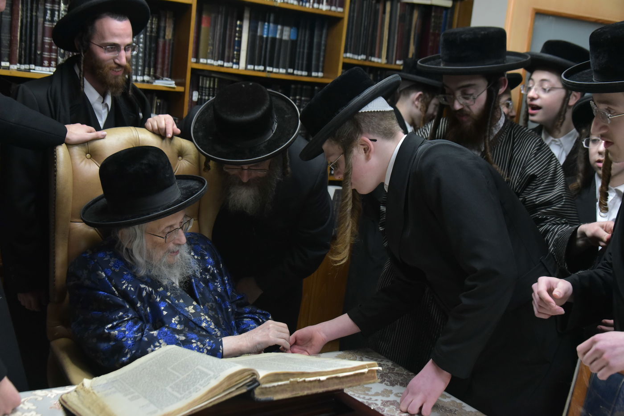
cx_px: 312
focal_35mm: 40
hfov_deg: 48.5
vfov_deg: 33.4
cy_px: 208
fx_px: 693
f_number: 5.6
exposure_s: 1/200
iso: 3200
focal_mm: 40
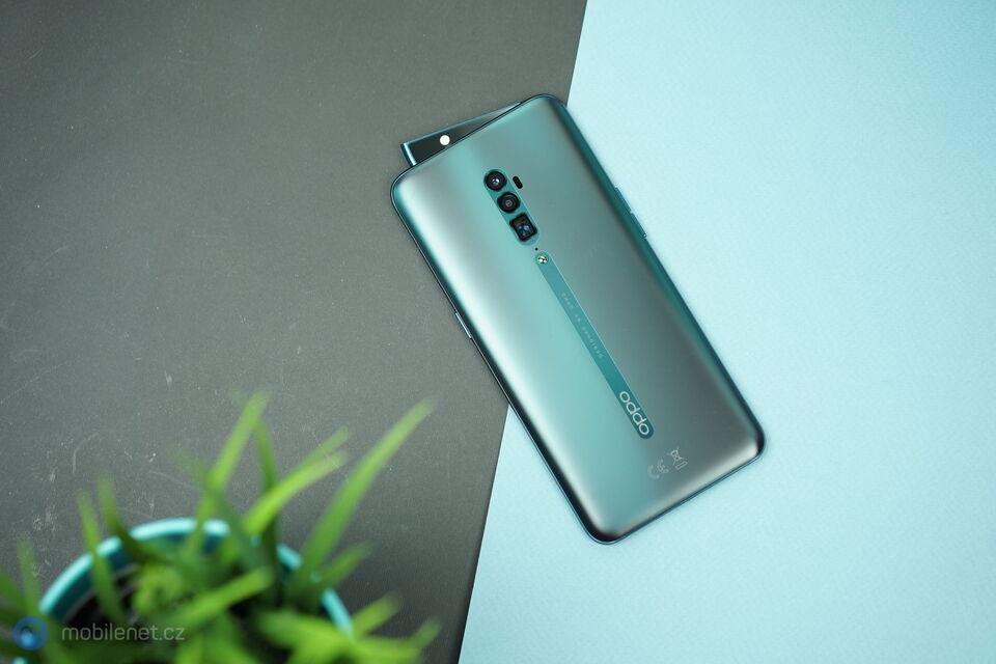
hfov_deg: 36.2
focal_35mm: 55
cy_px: 332
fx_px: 1522
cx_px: 498
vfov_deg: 24.6
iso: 800
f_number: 2.8
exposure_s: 1/320
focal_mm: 55
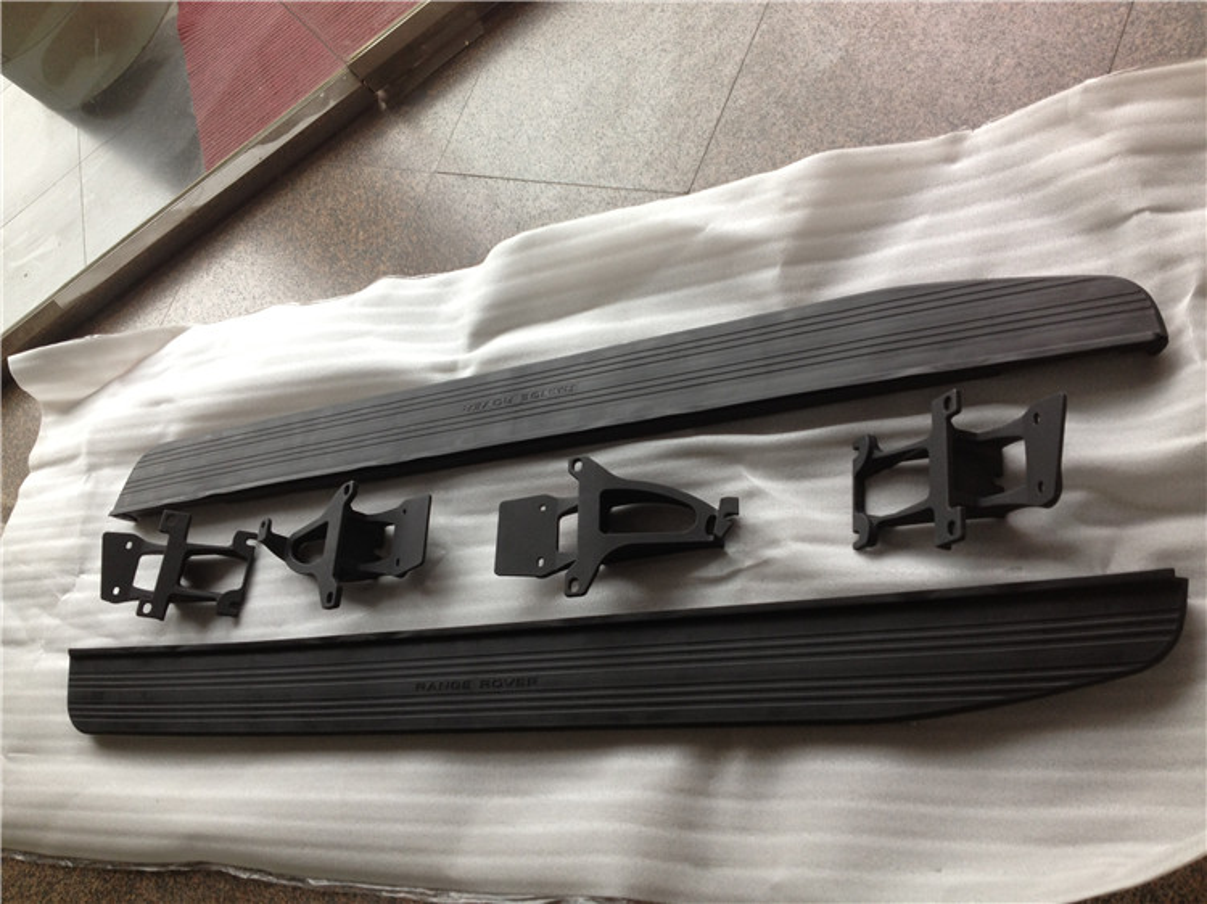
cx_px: 604
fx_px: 1220
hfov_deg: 52.6
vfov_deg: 40.7
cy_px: 452
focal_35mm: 35
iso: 64
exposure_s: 1/30
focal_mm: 4.28
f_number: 2.4
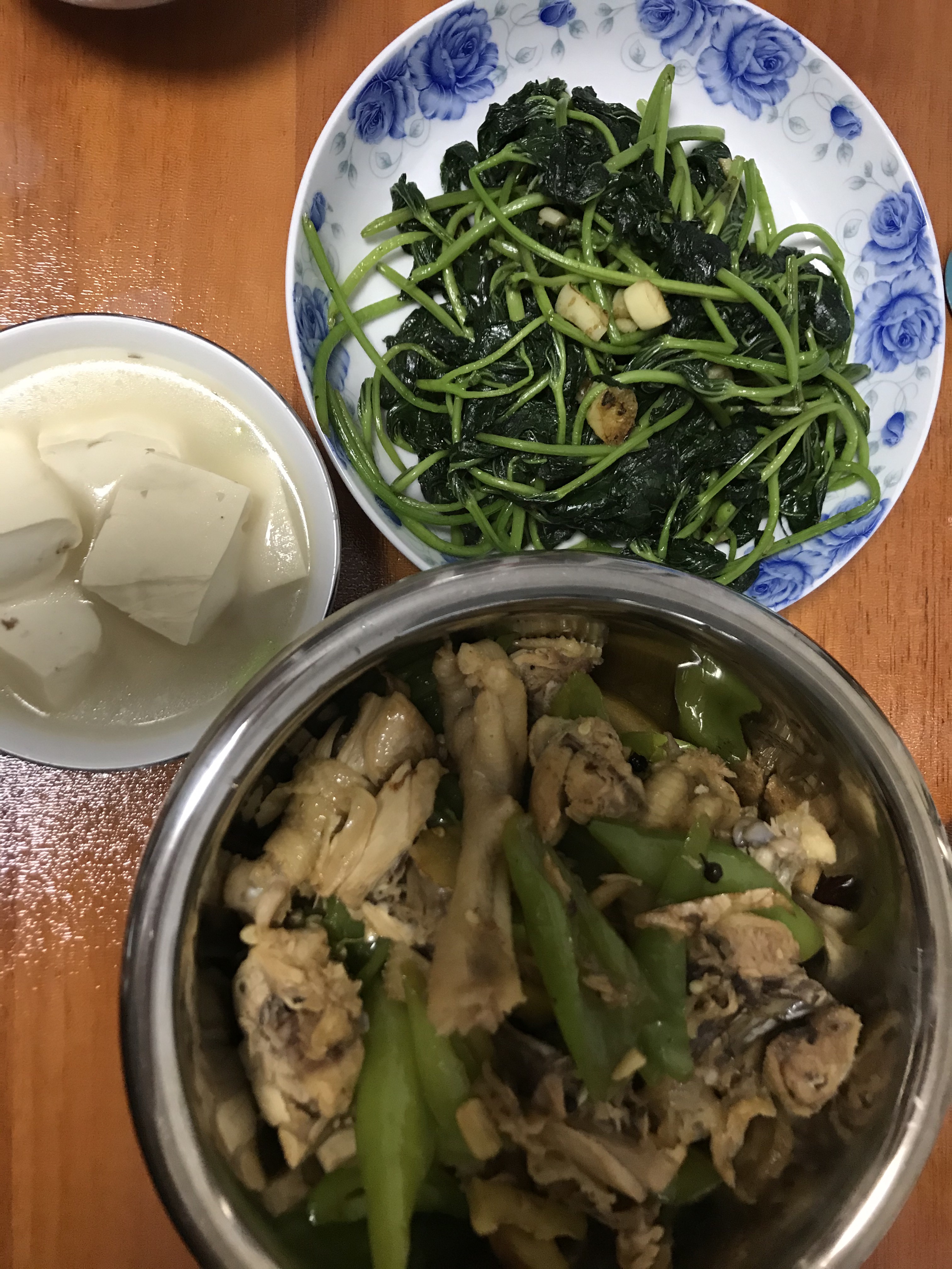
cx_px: 476
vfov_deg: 63.4
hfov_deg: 49.7
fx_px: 1027
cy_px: 634
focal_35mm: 28
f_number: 1.8
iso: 80
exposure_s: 1/17
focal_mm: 3.99
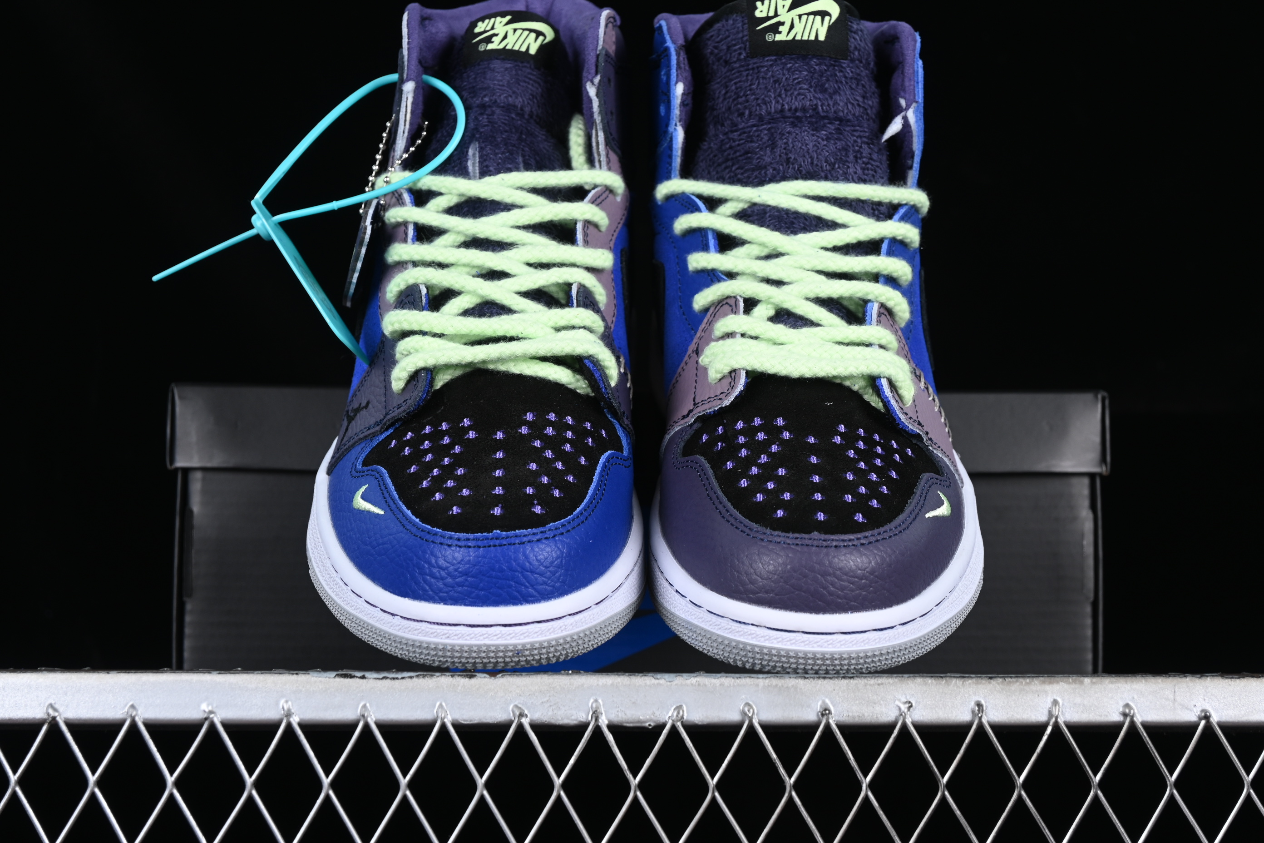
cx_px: 632
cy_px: 422
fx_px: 2633
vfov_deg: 18.2
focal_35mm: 75
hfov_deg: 27.0
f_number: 7.1
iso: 160
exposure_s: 1/60
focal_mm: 50
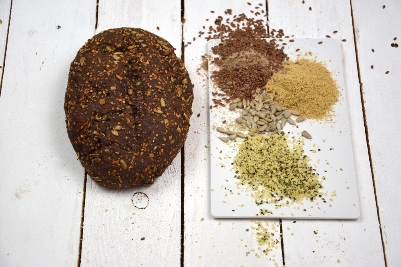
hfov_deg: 23.4
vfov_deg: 15.7
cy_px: 134
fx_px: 969
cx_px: 200
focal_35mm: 87
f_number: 5
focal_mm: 58
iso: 1100
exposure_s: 1/125
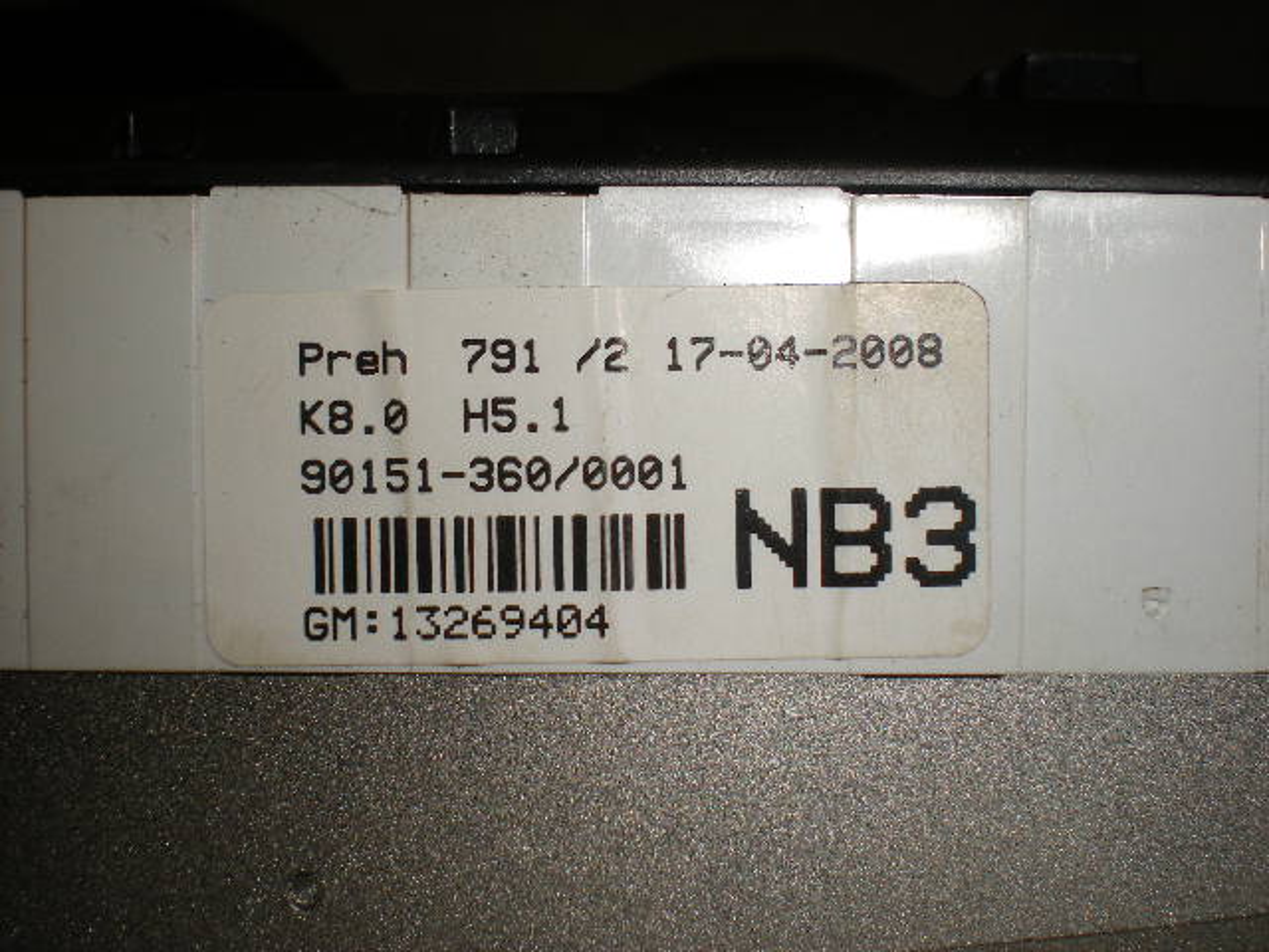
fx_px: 1393
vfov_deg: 37.7
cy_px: 476
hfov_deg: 49.0
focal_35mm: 38
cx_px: 634
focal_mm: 6.3
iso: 64
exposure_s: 1/60
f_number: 4.6
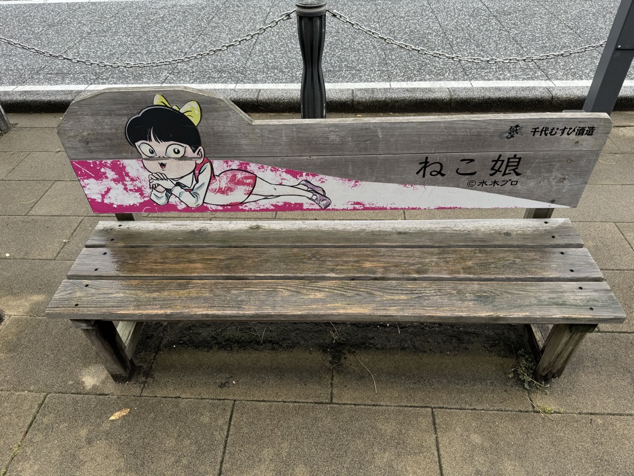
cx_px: 317
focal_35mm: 24
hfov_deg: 71.6
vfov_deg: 56.8
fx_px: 440
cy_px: 238
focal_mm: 6.76
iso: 80
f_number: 1.78
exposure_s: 1/792
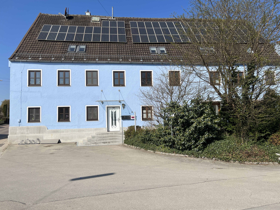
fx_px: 210
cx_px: 140
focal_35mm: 26
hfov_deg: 67.3
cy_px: 105
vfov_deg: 53.1
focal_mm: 5.7
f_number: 1.5
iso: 50
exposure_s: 1/6211
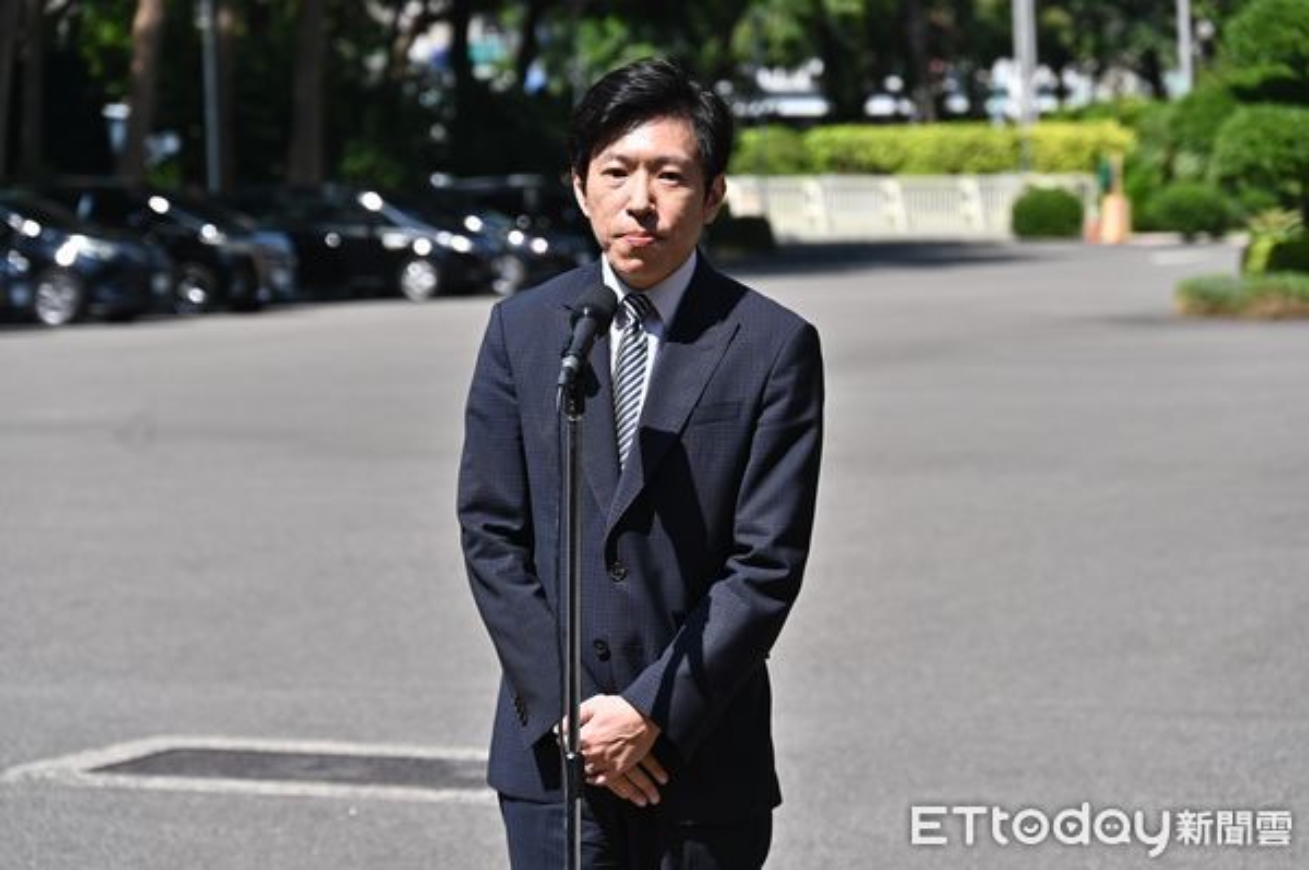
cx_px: 654
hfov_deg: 17.1
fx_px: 4360
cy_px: 435
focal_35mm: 120
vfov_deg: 11.4
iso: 100
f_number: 6.3
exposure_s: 1/400
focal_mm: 120
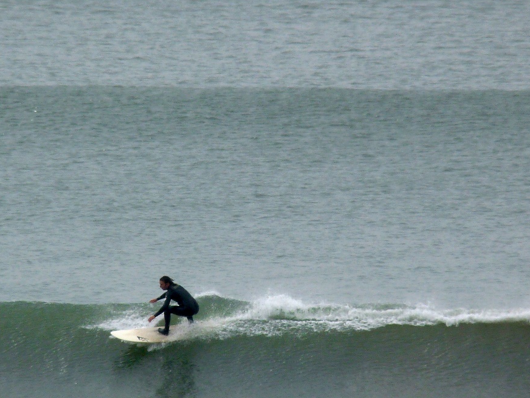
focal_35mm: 835
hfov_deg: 2.4
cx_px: 250
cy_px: 245
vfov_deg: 1.8
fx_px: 12785
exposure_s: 1/400
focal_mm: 80.8
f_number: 7.1
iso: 100
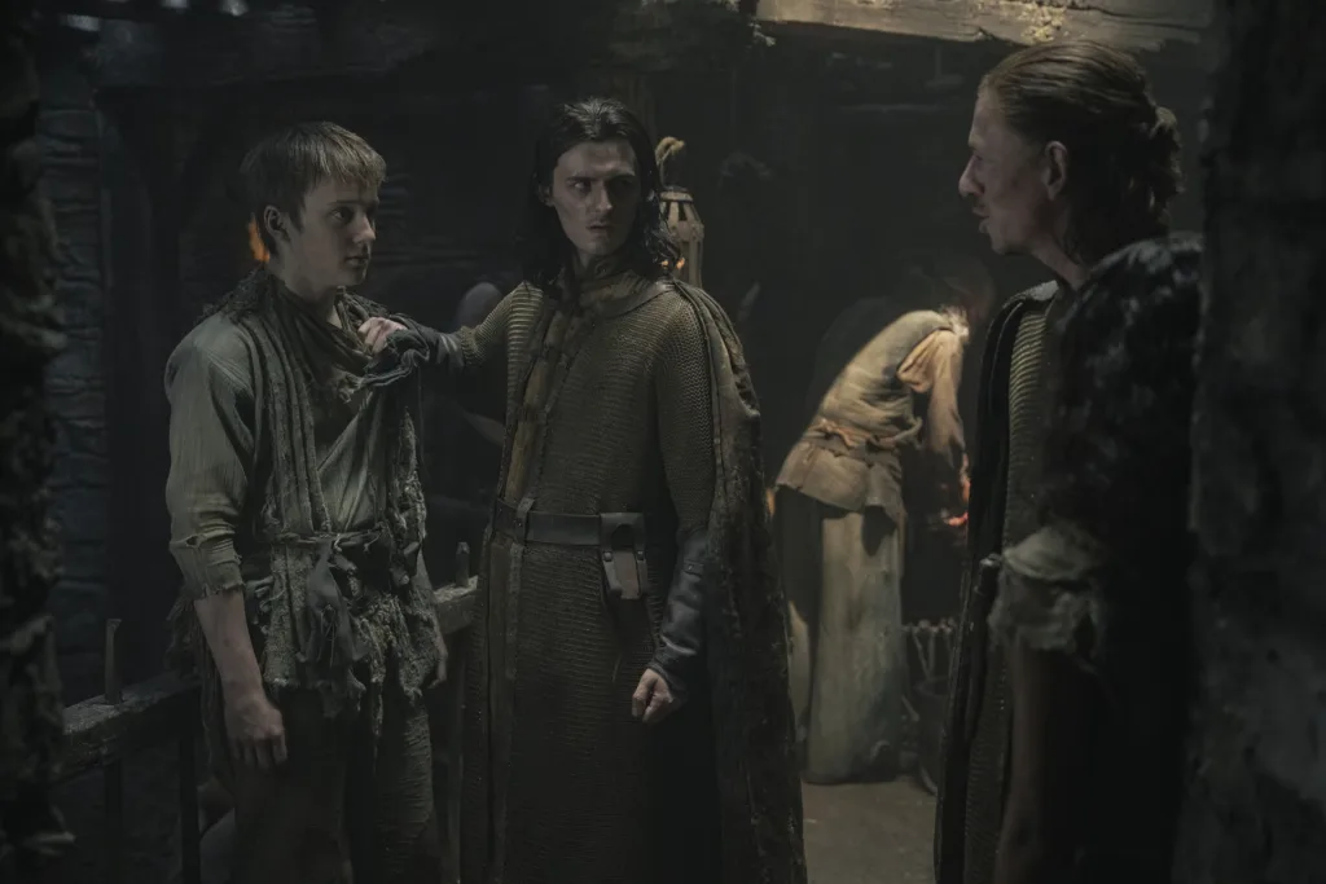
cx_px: 663
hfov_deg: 41.9
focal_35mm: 47
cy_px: 442
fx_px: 1731
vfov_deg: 28.7
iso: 10000
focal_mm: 47
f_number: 2.8
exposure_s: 1/125
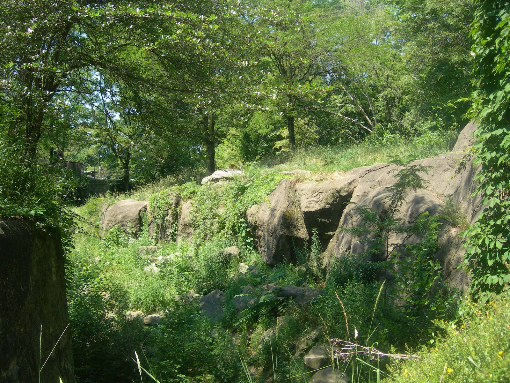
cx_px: 255
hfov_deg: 49.0
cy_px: 192
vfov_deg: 37.7
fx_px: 560
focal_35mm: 38
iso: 50
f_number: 2.8
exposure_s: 1/311
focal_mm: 7.8
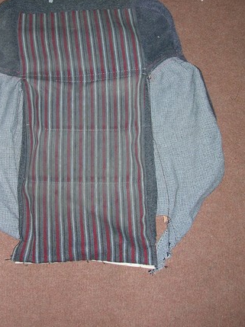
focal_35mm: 49
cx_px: 78
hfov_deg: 29.4
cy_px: 117
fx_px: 463
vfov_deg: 38.6
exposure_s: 1/60.1
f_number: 2.8
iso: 62
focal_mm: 5.8
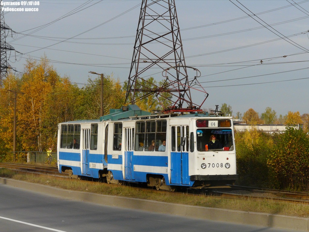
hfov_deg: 15.3
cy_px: 116
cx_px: 154
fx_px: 1152
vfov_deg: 11.5
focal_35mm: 129
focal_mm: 21.1
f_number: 8
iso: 125
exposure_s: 1/250
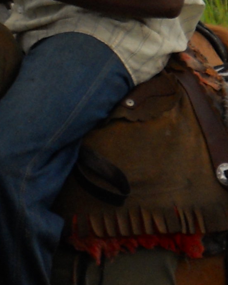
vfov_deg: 11.6
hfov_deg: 9.7
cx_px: -71
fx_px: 1324
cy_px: -192
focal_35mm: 157
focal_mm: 5
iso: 80
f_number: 2.7
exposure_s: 1/640
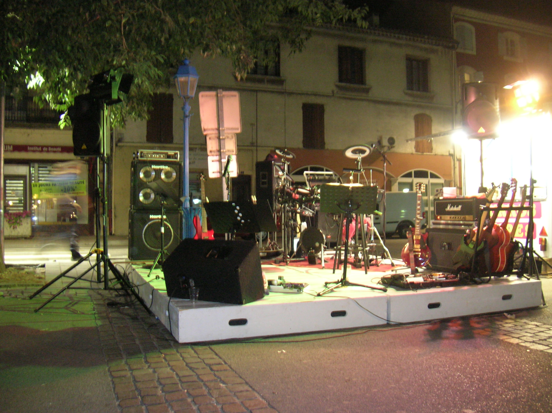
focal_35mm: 34
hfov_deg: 54.0
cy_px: 206
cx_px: 276
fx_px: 542
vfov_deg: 41.7
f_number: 2.9
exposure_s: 1/1.8
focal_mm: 5.7
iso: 200
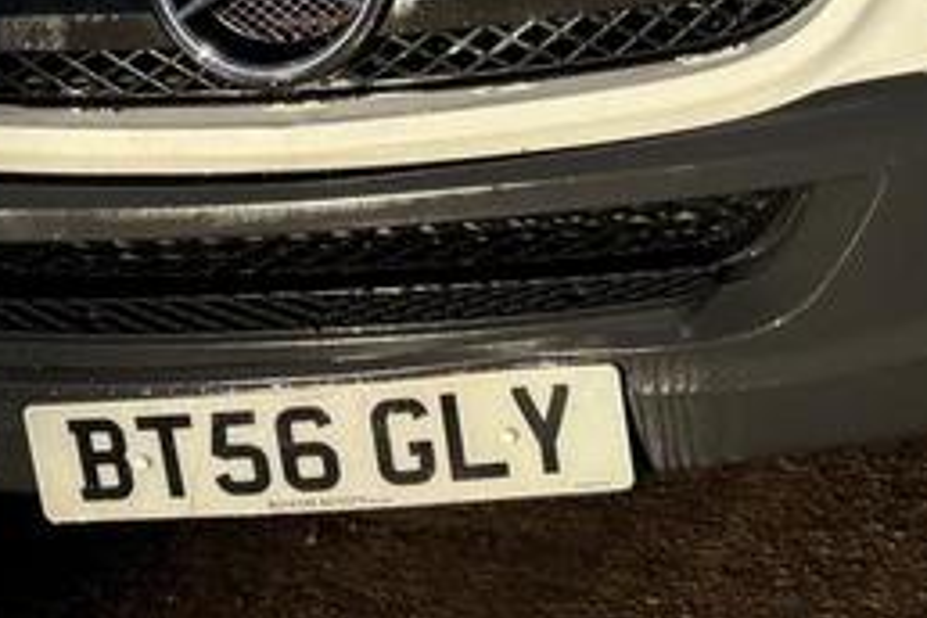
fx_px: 2420
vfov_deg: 13.1
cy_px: -496
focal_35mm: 94
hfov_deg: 21.4
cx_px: 751
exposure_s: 1/3125
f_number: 1.6
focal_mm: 5.96
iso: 50
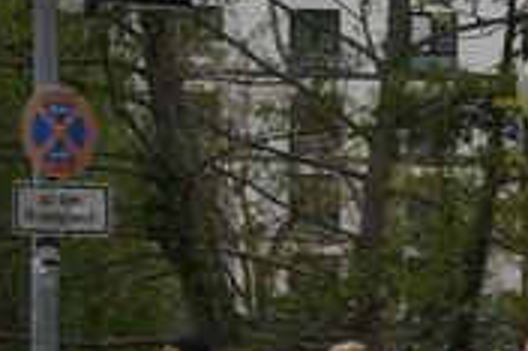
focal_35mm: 409
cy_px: 441
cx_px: 1668
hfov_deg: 4.8
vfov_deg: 3.3
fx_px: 5993
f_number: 13
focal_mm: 40
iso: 640
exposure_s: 1/250
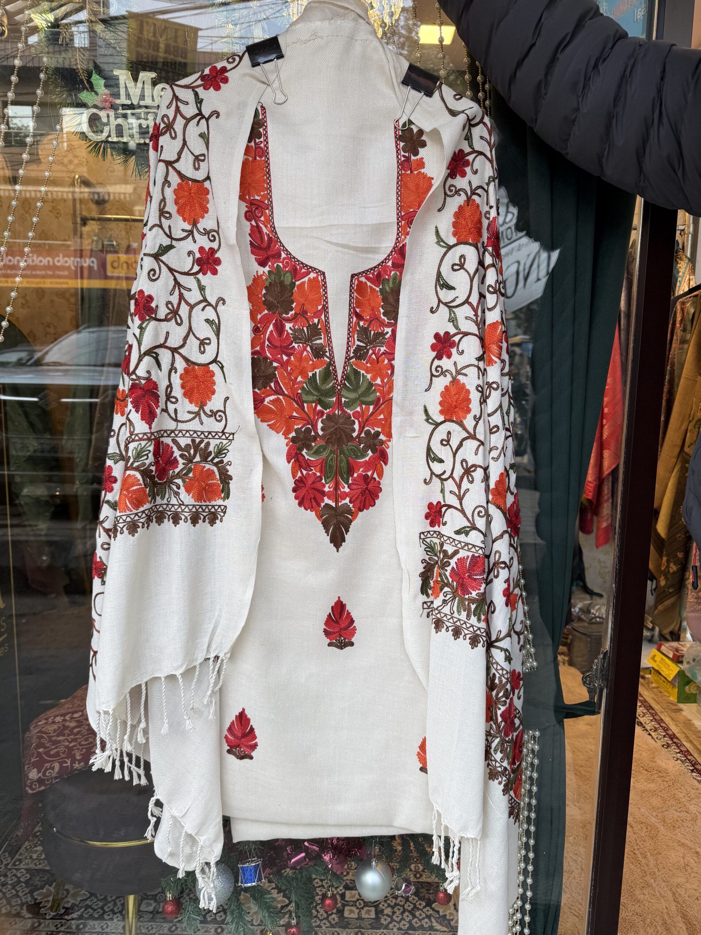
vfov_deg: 71.6
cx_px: 350
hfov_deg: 56.8
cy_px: 468
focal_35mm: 24
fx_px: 648
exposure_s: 1/497
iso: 80
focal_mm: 6.76
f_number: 1.78
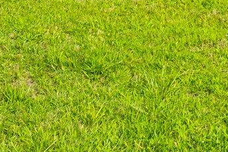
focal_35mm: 103
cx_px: 278
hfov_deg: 18.7
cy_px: -120
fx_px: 652
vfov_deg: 12.2
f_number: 8
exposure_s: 1/800
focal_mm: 17
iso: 125
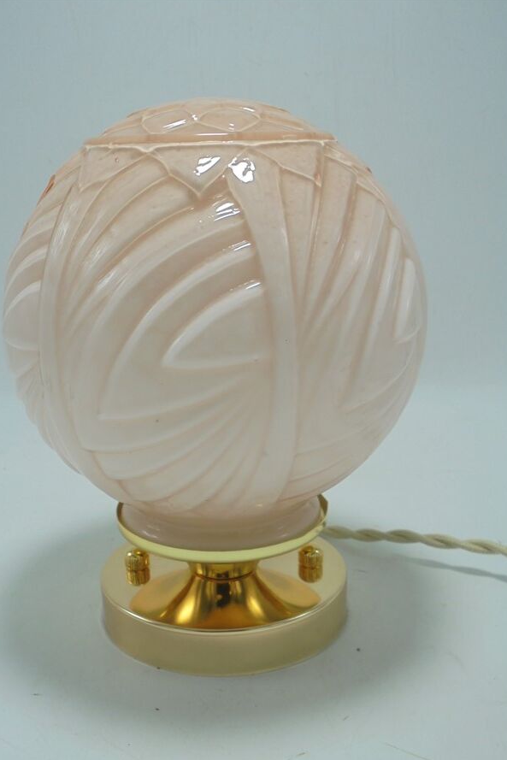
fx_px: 845
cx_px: 230
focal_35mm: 40
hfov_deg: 33.4
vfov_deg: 48.5
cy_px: 380
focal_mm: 6.9
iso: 100
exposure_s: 1/100
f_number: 4.2
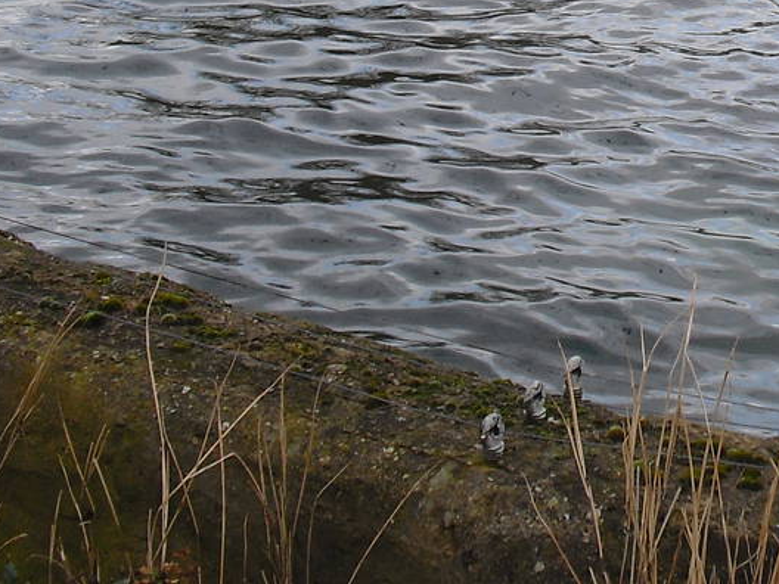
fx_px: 2453
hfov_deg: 17.5
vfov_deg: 13.1
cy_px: -171
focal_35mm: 109
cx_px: 819
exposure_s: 1/200
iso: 100
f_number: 3.1
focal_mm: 6.3
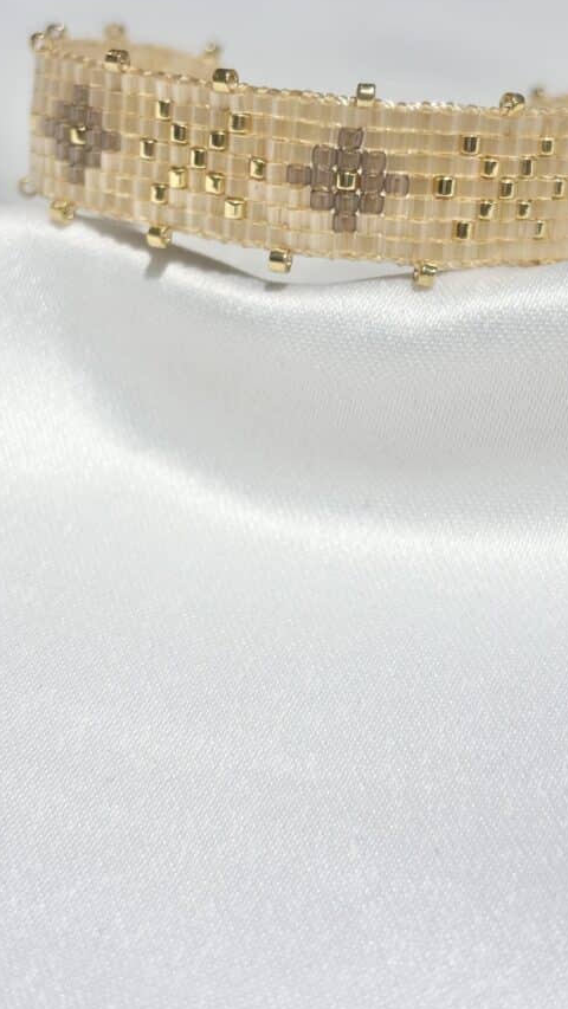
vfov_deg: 30.9
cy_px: 409
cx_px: 310
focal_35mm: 68
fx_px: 1820
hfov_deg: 17.7
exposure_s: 1/421
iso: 32
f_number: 1.6
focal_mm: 5.96
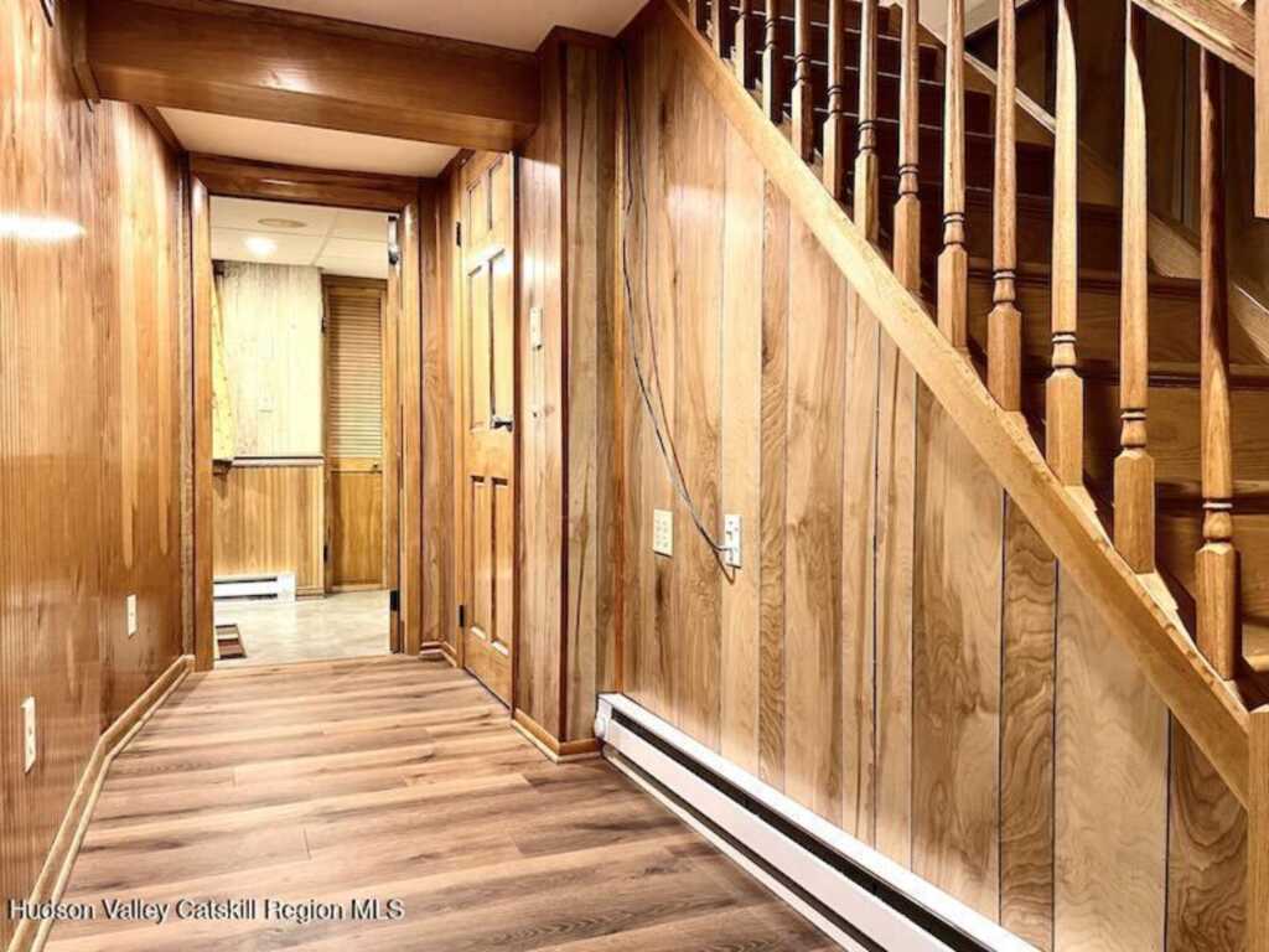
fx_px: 953
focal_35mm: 26
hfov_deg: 67.3
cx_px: 634
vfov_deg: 53.1
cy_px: 476
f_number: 1.5
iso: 160
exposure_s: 1/60
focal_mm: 5.7
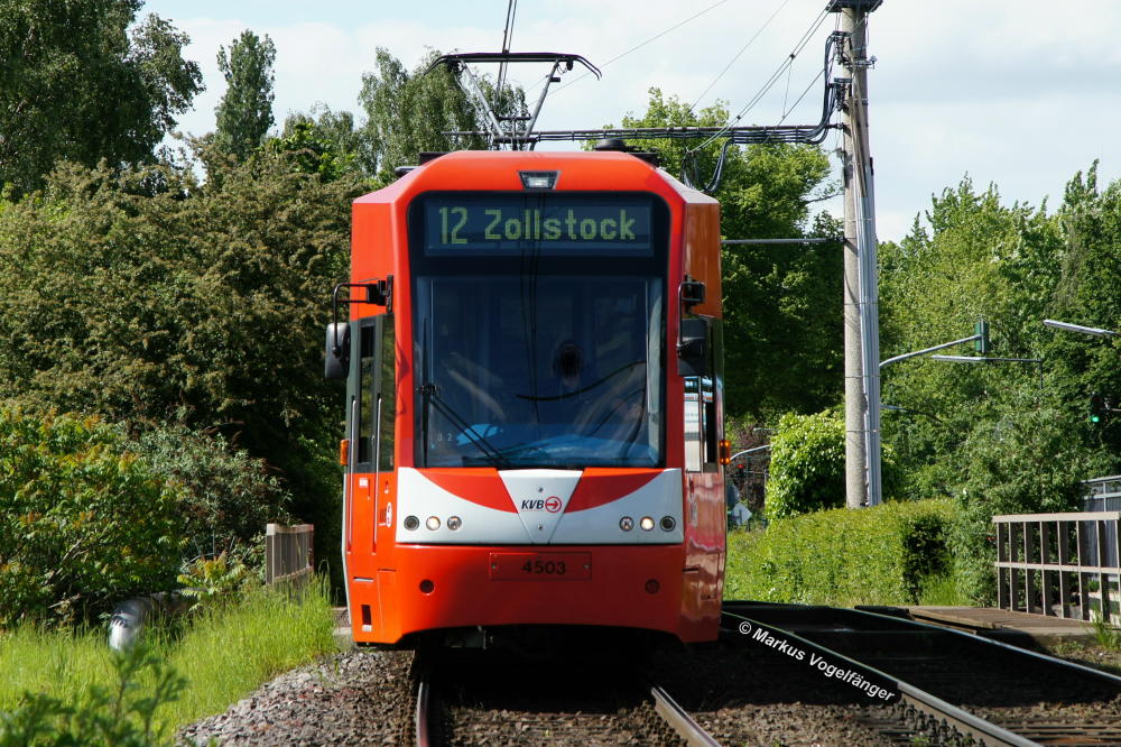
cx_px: 560
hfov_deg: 17.1
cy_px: 374
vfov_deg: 11.4
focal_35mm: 120
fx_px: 3735
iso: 200
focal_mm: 80
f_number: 8
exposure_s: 1/400
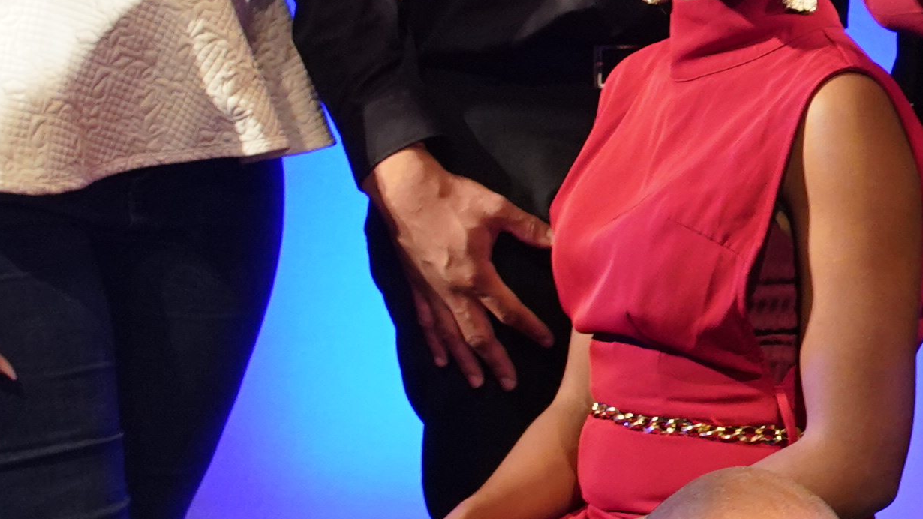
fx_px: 5801
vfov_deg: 5.1
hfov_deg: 8.6
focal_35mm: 237
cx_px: 1875
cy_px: 59
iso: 1250
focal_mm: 35
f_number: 4.5
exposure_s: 1/80
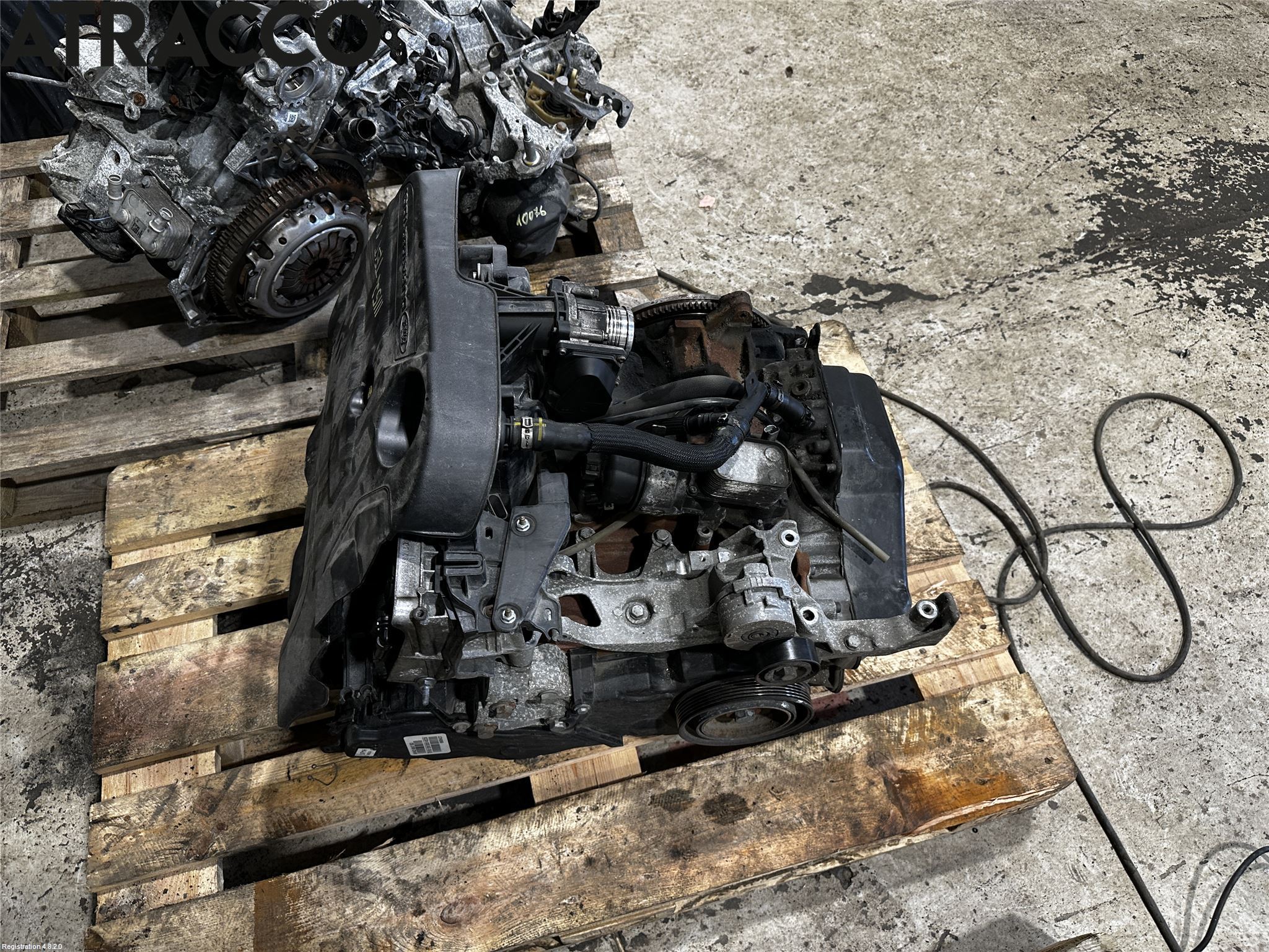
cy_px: 476
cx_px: 634
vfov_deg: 56.8
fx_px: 880
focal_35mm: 24
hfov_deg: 71.6
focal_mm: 6.86
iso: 160
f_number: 1.78
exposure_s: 1/100
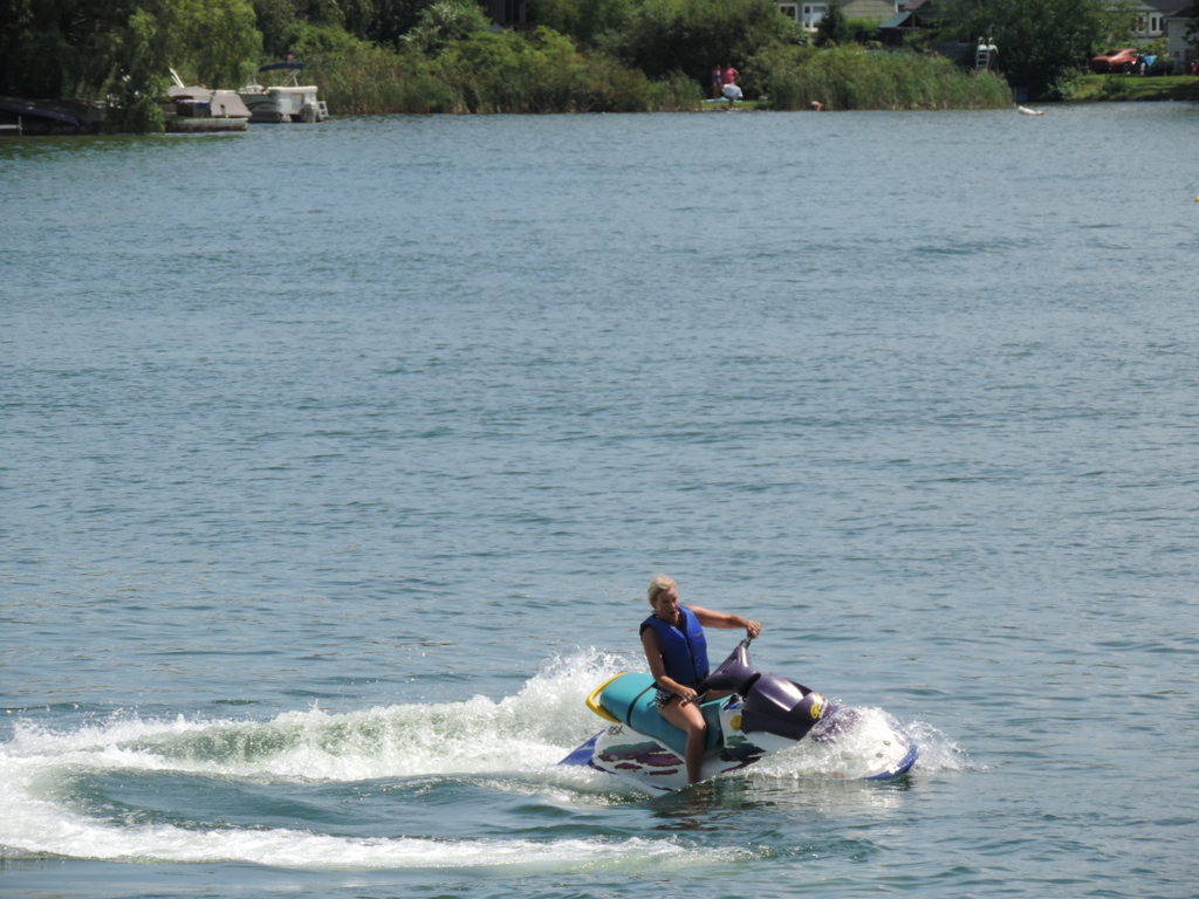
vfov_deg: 4.6
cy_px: 450
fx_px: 11257
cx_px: 600
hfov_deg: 6.1
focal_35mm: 325
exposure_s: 1/500
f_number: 4.8
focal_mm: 57.9
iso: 80
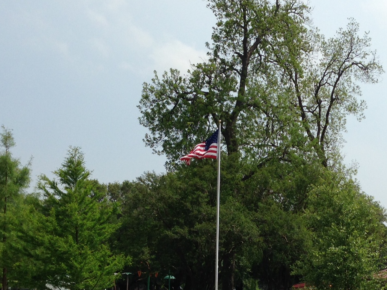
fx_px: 794
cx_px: 309
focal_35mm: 71
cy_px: 242
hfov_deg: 26.9
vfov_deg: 20.4
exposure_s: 1/2262
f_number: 2.4
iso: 50
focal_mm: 4.12
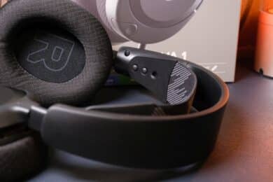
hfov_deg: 32.4
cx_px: 136
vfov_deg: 21.9
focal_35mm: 62
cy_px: 91
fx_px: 470
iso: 1600
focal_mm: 41.4
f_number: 8
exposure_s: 1/13
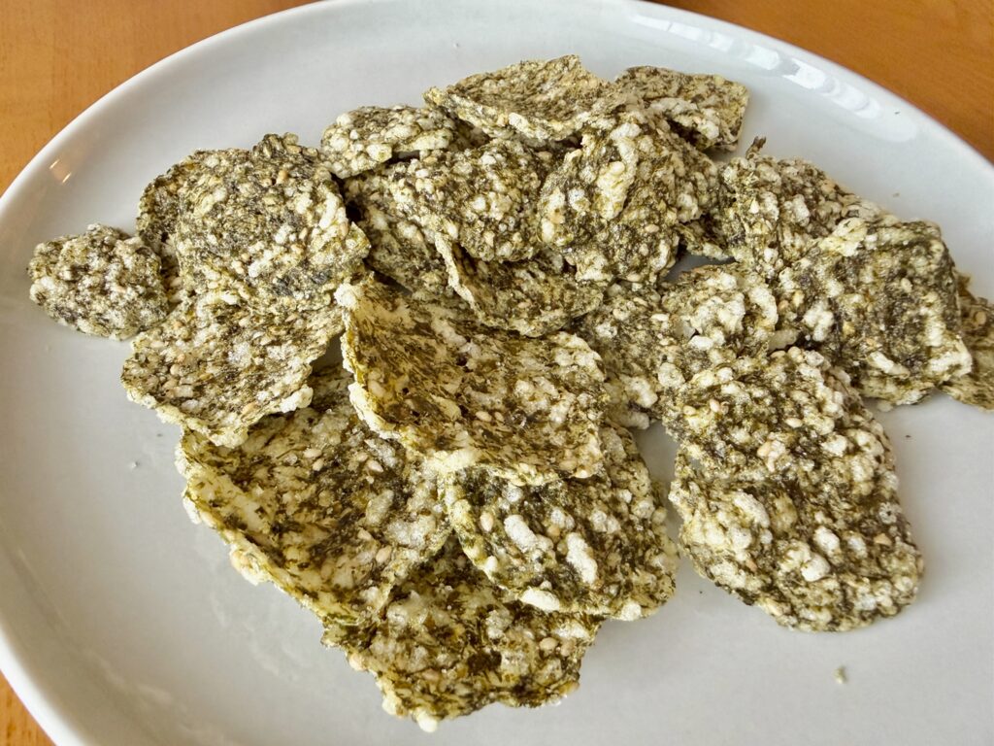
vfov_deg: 56.8
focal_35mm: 24
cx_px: 497
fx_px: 689
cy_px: 373
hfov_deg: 71.6
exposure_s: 1/50
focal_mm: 2.22
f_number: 2.2
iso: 400
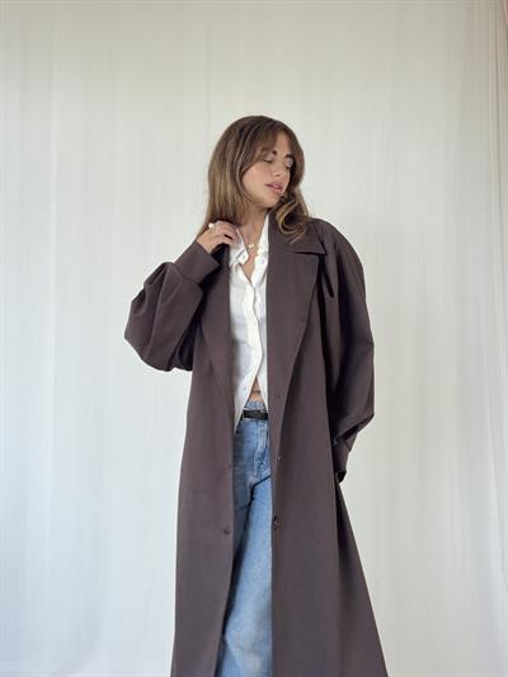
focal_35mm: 48
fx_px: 939
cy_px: 338
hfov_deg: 30.3
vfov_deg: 39.6
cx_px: 254
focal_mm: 6.76
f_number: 1.78
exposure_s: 1/103
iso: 50
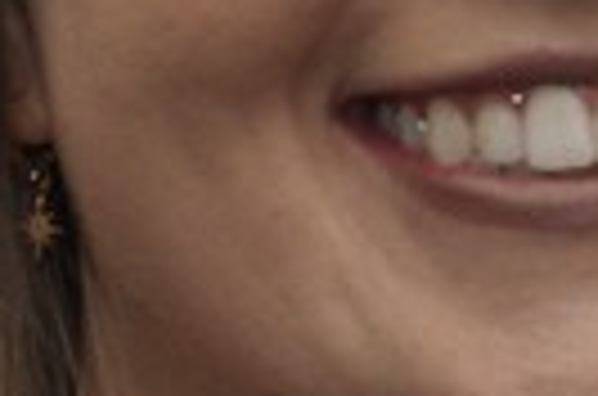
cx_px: 1376
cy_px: -346
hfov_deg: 3.5
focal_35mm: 587
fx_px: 9727
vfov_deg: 2.3
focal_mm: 52
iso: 400
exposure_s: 1/60
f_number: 5
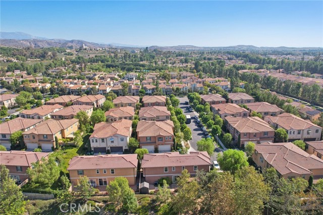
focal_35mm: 22
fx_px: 197
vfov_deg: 57.2
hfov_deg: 78.6
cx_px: 162
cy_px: 108
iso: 100
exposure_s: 1/1250
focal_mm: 8.4
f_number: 2.8
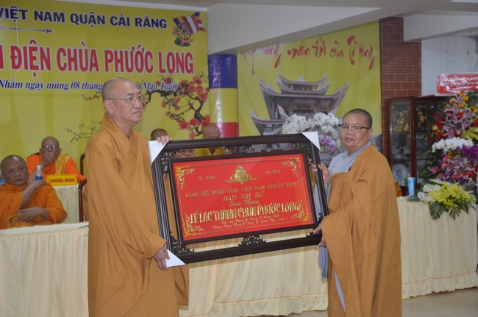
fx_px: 795
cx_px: 239
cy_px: 158
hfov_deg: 33.5
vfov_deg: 22.5
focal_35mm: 60
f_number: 4.8
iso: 800
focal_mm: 40
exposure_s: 1/60
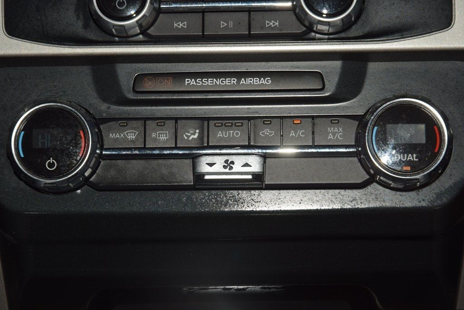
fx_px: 1353
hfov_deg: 19.5
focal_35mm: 105
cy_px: 155
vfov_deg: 13.0
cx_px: 232
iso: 100
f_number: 8
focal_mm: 70
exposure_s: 1/125
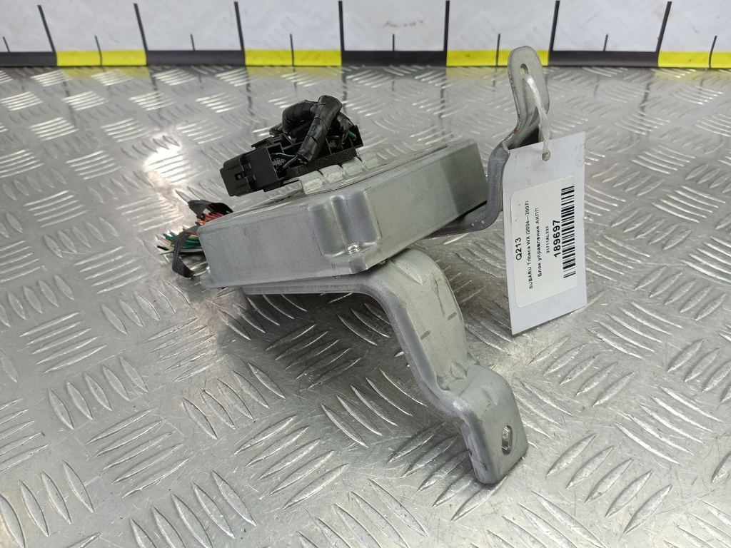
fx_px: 570
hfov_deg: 65.3
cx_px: 366
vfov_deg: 51.4
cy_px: 274
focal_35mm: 27
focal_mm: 4.11
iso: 143
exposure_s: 1/50
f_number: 1.6
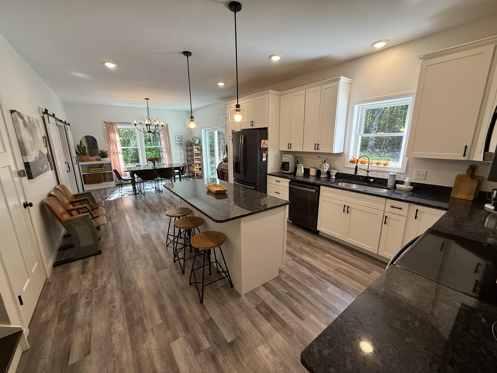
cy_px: 186
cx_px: 248
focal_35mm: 14
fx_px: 201
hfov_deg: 102.1
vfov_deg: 85.7
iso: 200
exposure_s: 1/120
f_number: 2.2
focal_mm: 2.22
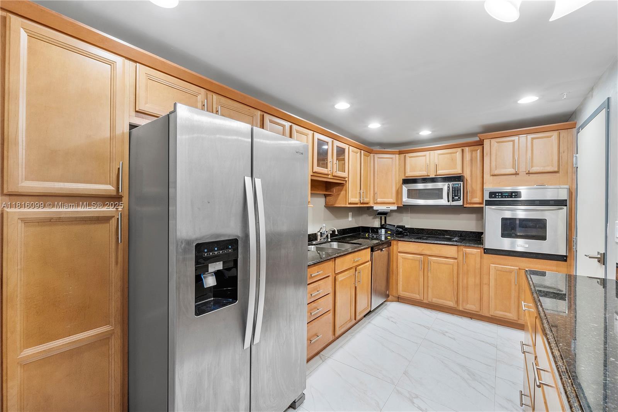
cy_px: 206
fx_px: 257
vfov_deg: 77.3
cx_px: 309
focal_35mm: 15
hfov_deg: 100.4
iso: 160
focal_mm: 10
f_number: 11
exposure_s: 1/2
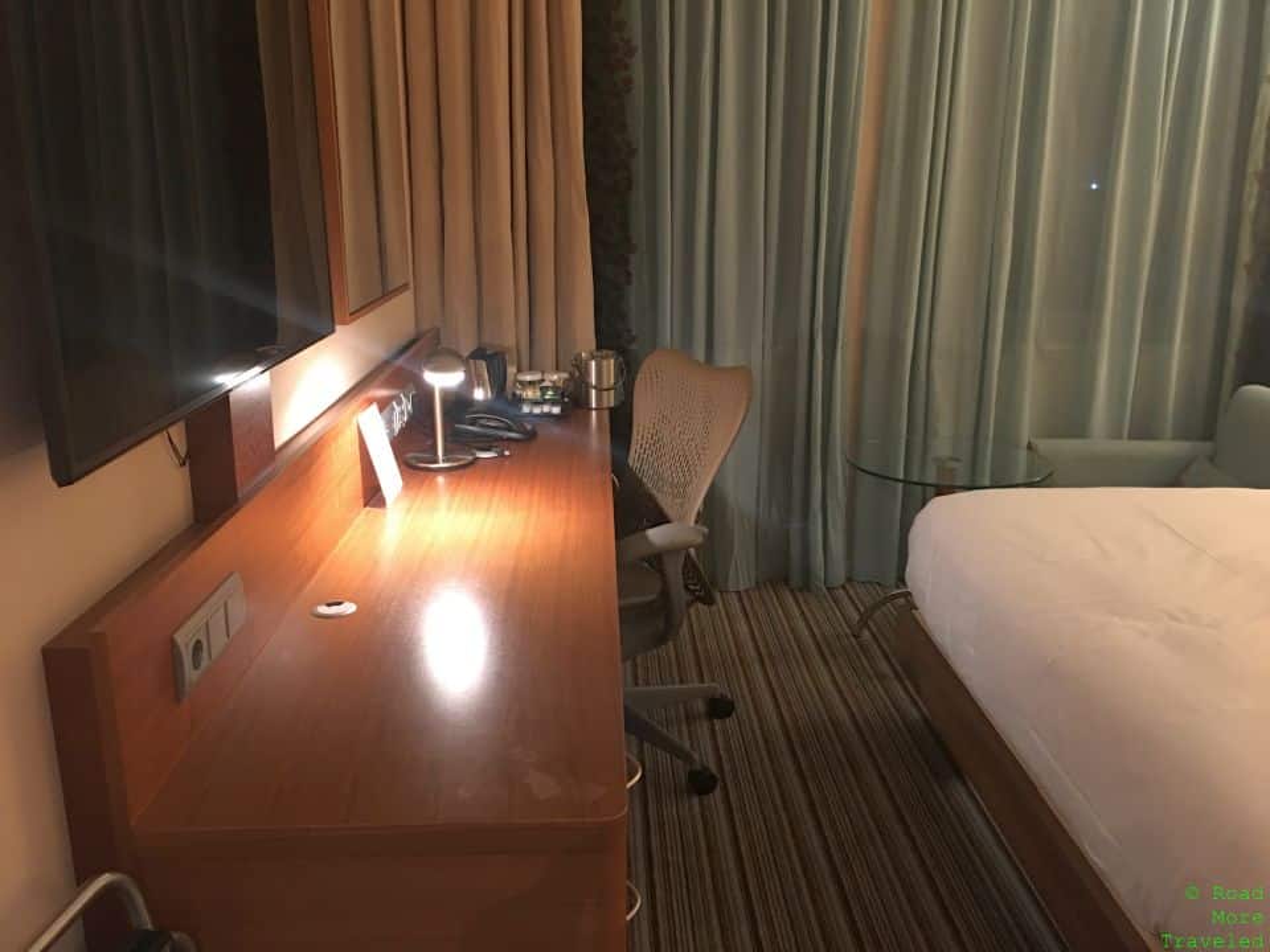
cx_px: 635
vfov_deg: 48.2
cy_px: 476
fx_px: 1064
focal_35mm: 29
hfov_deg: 61.7
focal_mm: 4.15
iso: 80
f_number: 2.2
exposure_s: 1/10
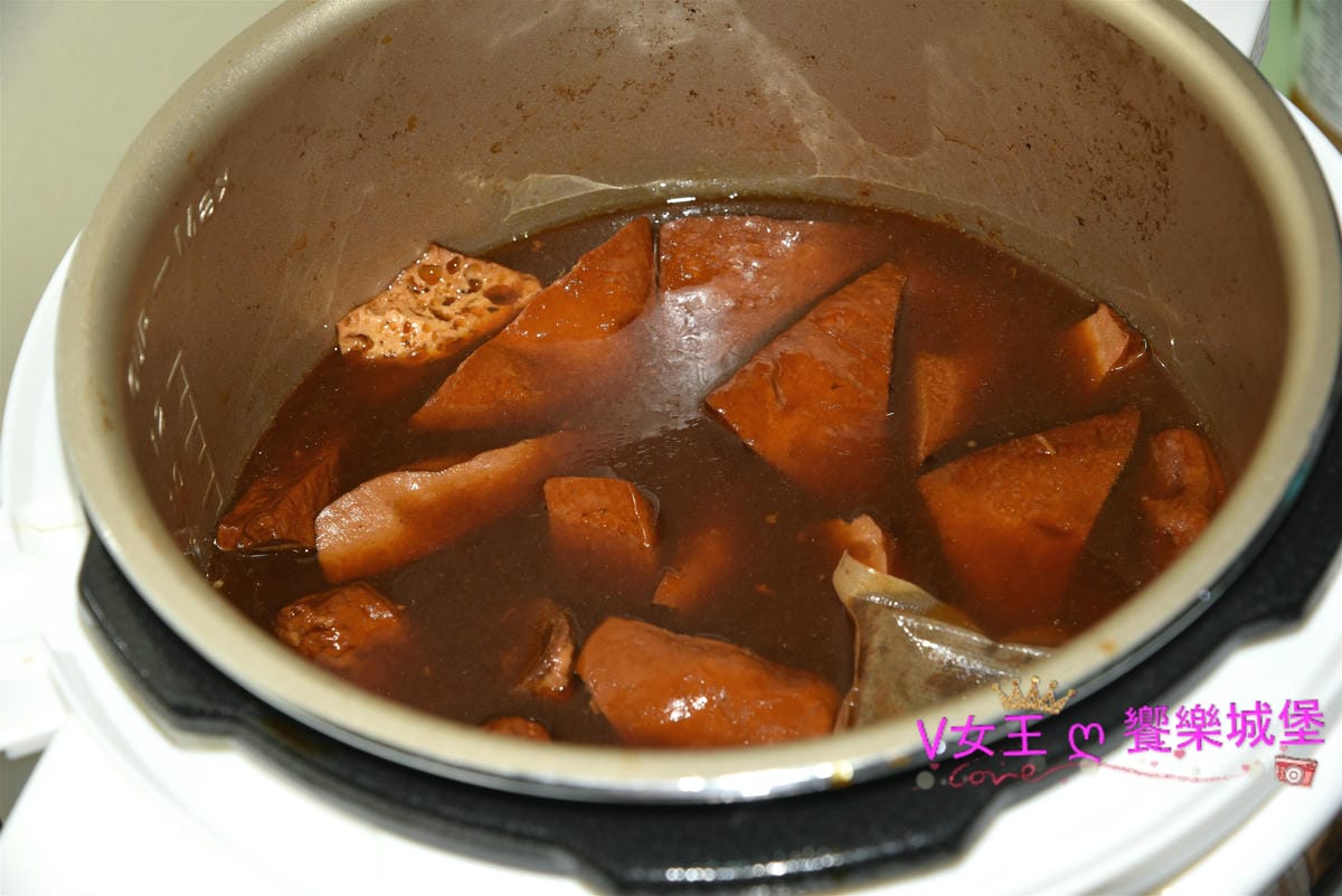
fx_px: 2909
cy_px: 448
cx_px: 671
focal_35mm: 78
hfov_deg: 26.0
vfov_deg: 17.5
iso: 100
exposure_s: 1/60
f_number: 8
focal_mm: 78
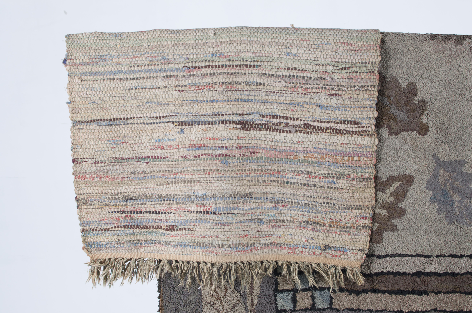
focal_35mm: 52
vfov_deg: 25.6
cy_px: 156
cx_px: 236
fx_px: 687
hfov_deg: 37.9
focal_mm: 35
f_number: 6.3
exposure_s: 1/125
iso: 100
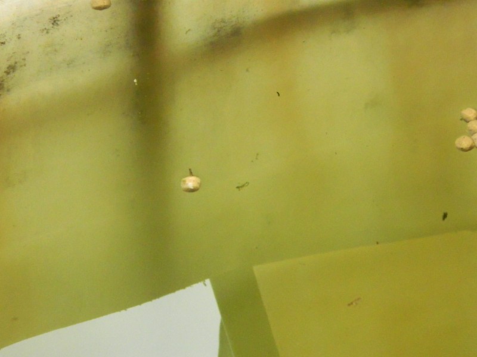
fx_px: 3831
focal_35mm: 278
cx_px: 238
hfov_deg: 7.1
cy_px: 178
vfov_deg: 5.3
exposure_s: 1/500
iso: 1600
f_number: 5.6
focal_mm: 50
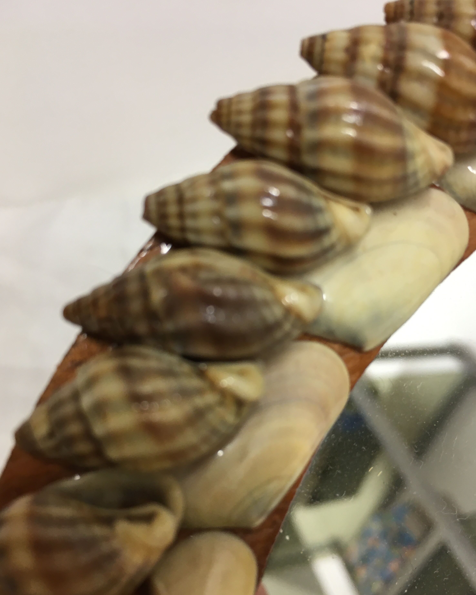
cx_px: 239
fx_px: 546
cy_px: 321
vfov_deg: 57.1
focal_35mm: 31
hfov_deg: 47.1
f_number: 2.2
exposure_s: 1/33
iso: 80
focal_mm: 4.15
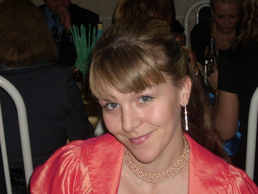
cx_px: 132
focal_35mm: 79
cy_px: 97
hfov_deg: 24.7
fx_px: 589
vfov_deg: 18.7
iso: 100
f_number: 4.2
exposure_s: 1/60
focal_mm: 12.8
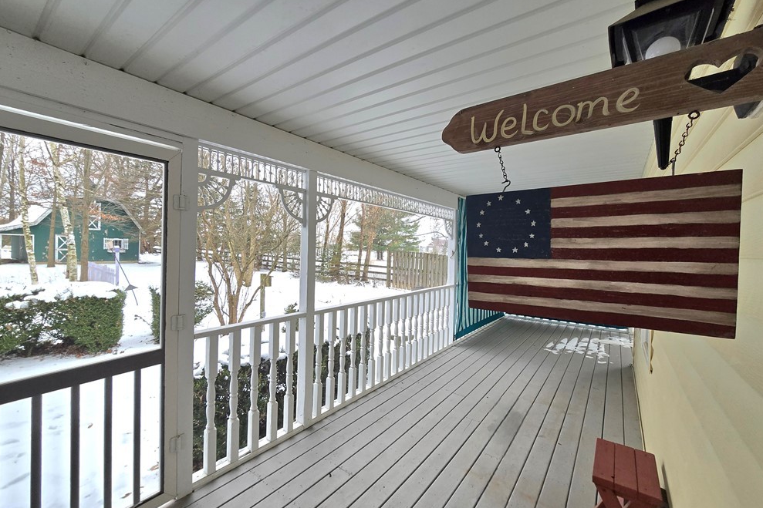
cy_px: 256
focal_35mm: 14
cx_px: 370
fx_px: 297
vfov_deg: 81.2
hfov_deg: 104.2
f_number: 2.2
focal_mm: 2.2
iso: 125
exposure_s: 1/370
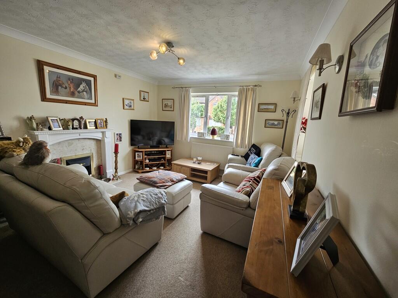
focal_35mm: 13
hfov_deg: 106.2
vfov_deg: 89.9
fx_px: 149
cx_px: 199
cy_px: 149
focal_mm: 2.2
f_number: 2.2
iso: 80
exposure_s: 1/50
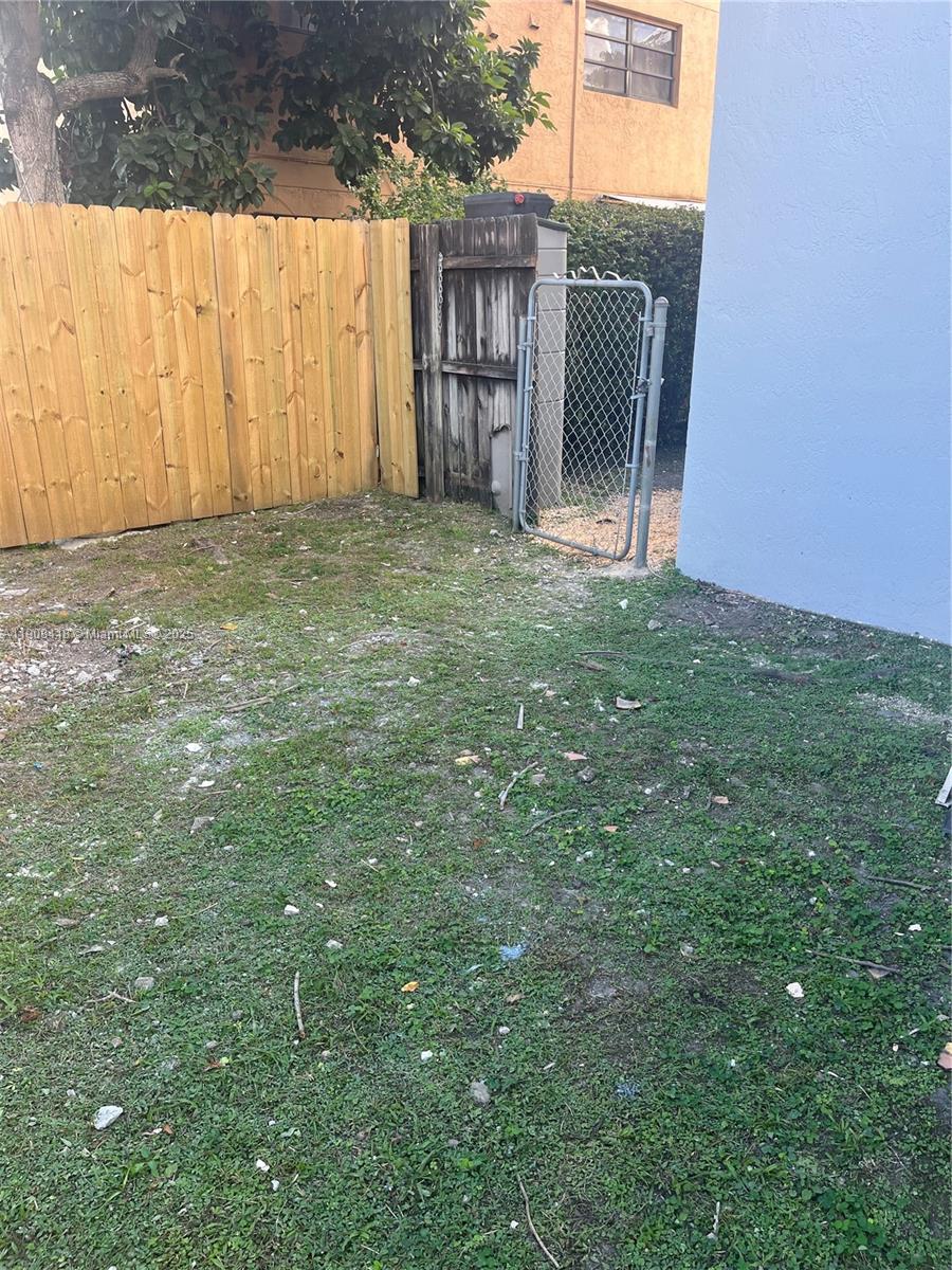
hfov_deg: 53.1
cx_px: 476
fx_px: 953
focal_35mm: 26
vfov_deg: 67.3
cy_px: 635
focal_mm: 5.1
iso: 40
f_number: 1.6
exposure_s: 1/253
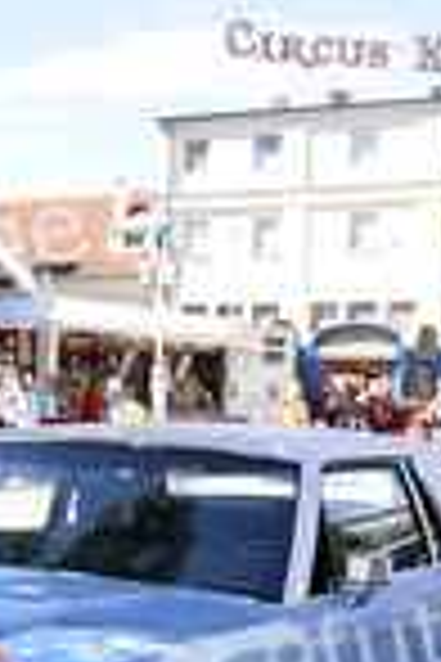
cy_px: 464
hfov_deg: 17.5
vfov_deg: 26.4
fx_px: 1396
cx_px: -18
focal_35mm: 76
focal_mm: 28
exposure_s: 1/100
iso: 250
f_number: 9
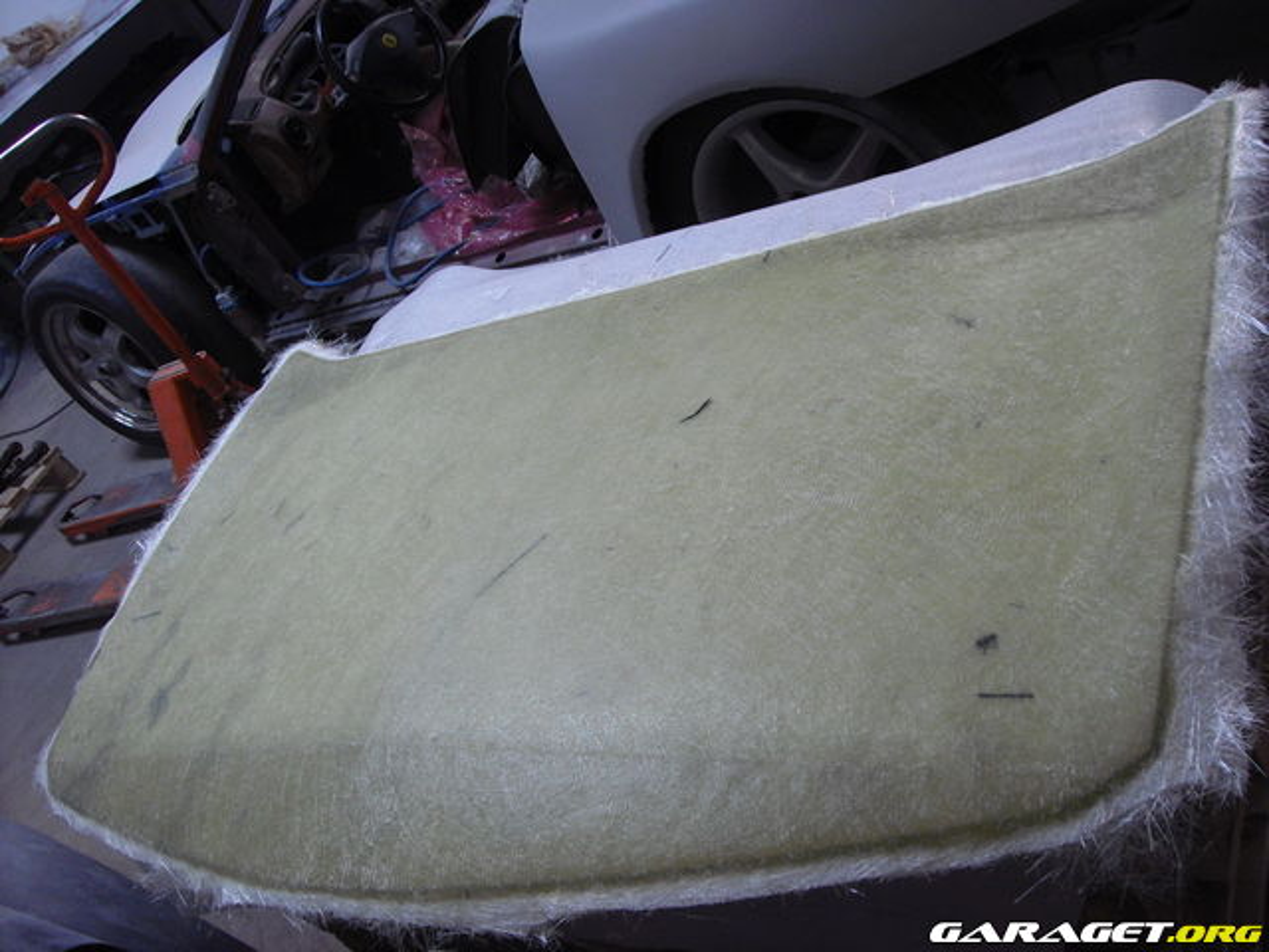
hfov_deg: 50.1
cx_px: 634
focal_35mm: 37
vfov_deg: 38.7
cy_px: 476
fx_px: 1356
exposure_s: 1/60
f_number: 2.7
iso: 200
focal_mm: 6.2
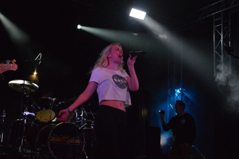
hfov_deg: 35.1
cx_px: 120
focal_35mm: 57
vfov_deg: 23.7
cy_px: 80
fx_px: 378
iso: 3200
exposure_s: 1/250
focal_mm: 38
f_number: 5
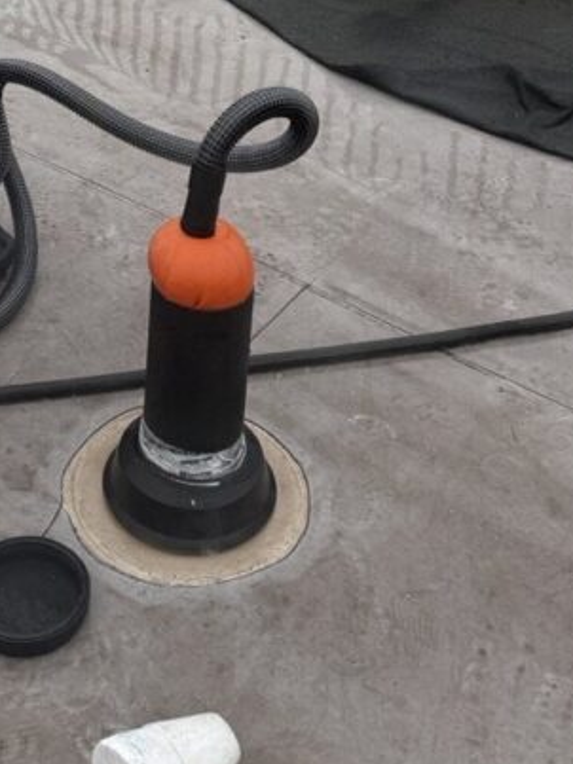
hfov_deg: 23.7
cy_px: -125
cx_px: 116
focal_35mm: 61
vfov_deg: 28.1
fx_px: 1347
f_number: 1.78
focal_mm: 6.76
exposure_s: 1/1410
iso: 80
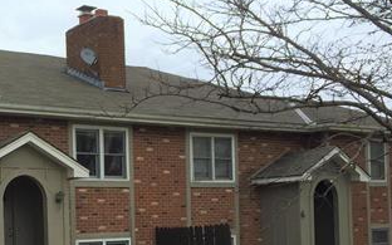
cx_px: 19
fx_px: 673
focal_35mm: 63
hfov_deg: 30.6
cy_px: 227
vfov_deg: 20.2
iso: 32
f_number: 2.2
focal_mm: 4.15
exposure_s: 1/1647
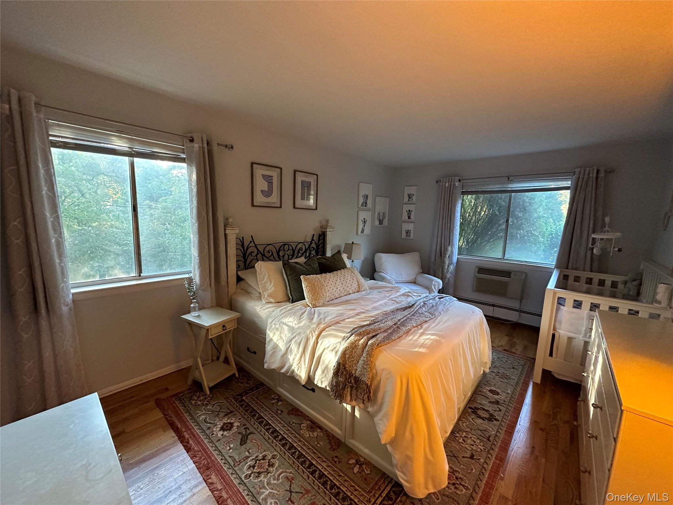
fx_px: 272
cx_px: 336
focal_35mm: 14
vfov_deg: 85.7
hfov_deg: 102.1
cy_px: 252
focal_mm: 2.22
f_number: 2.2
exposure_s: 1/60
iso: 400
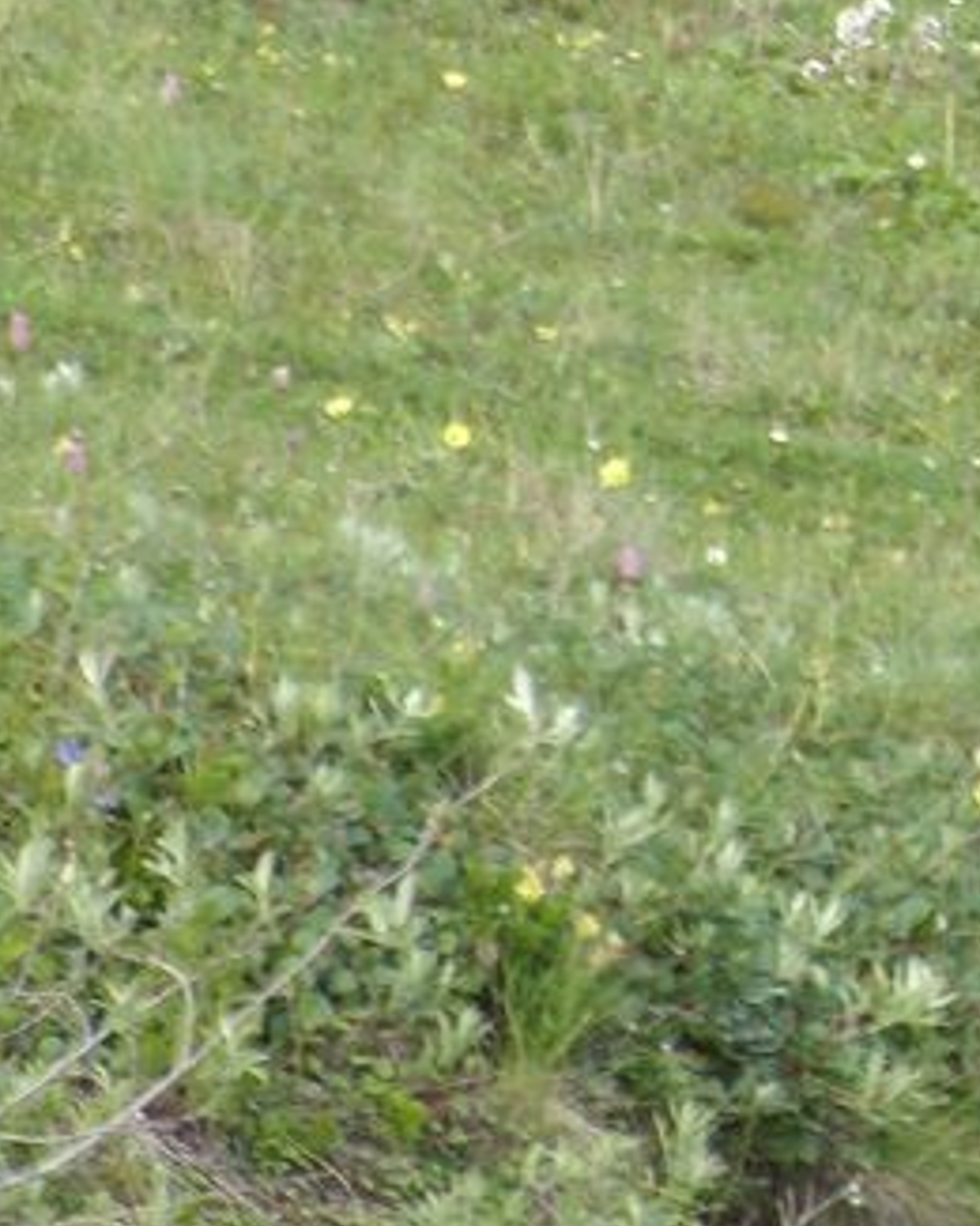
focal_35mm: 553
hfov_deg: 2.8
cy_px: 49
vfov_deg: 3.5
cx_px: 1613
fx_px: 20049
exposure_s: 1/200
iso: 80
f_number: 4.5
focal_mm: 32
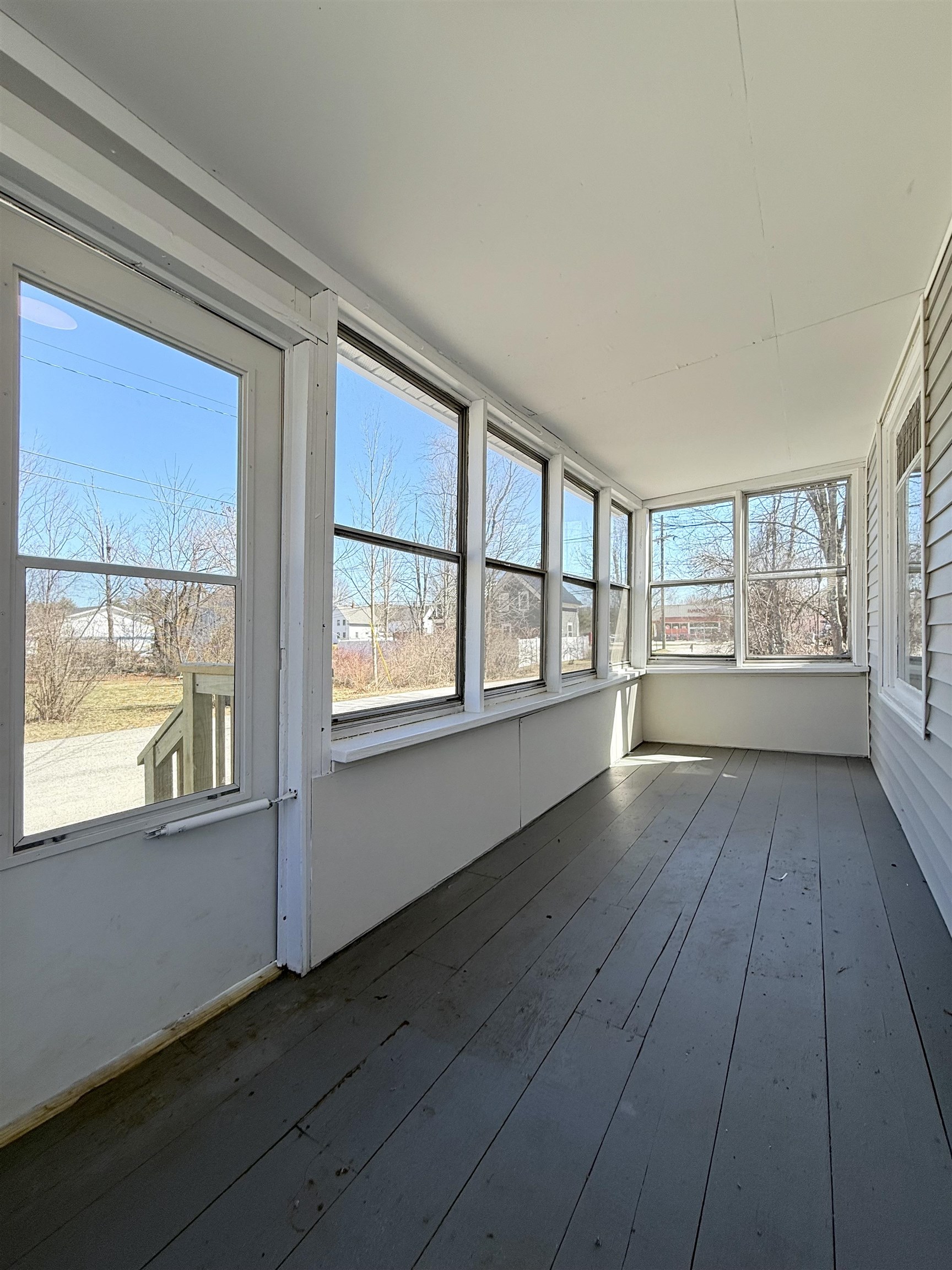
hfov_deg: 85.7
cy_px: 635
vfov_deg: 102.1
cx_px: 476
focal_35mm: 14
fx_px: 513
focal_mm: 2.22
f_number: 2.2
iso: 50
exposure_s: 1/625
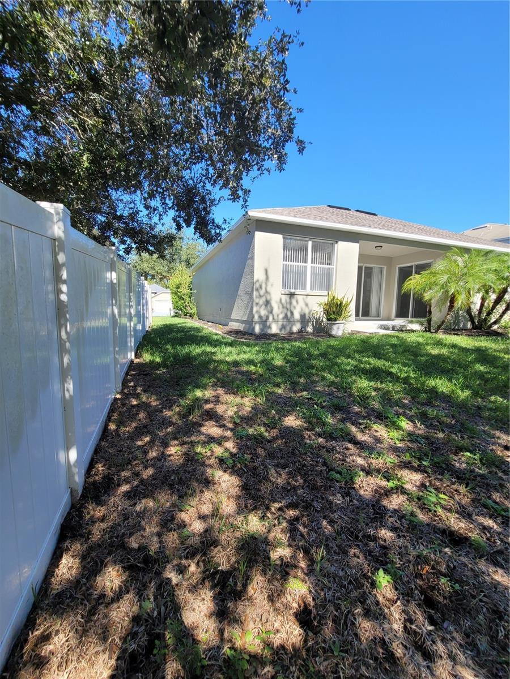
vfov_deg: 106.2
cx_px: 255
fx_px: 255
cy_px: 340
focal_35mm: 13
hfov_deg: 89.9
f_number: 2.2
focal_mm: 2.2
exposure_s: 1/563
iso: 64
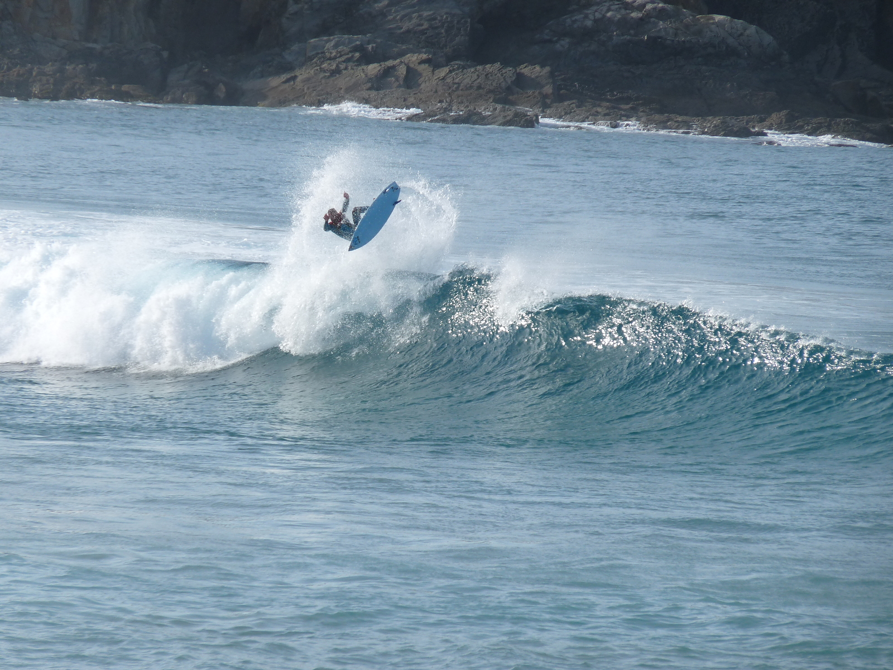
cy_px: 335
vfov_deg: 4.2
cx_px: 446
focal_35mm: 352
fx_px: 9081
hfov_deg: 5.6
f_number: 5.6
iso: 100
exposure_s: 1/500
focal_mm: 62.5
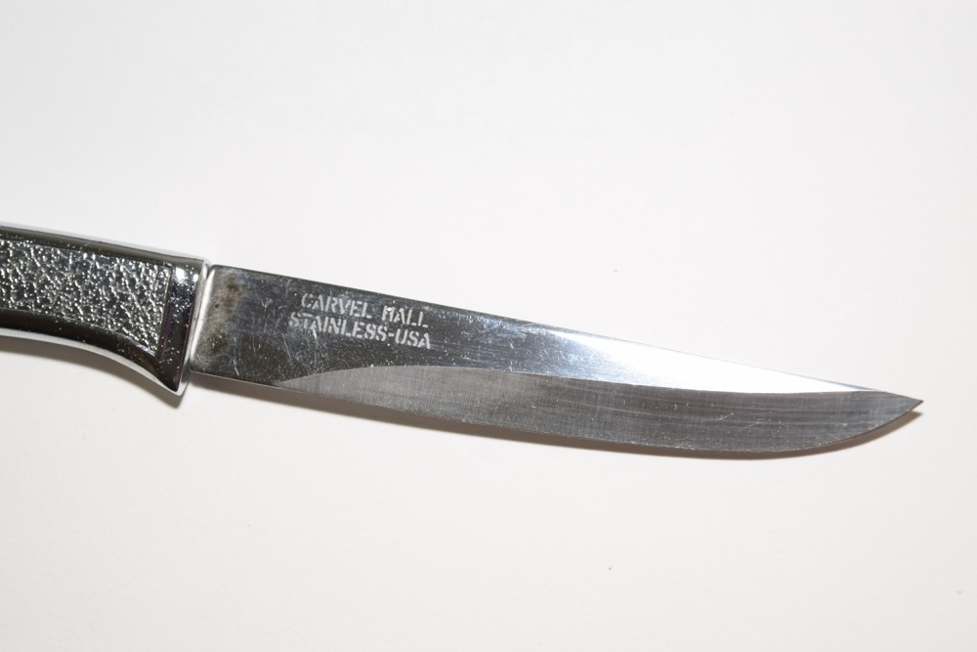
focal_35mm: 82
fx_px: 2239
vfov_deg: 16.6
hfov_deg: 24.6
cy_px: 326
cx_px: 488
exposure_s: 1/60
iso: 400
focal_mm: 55
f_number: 5.6
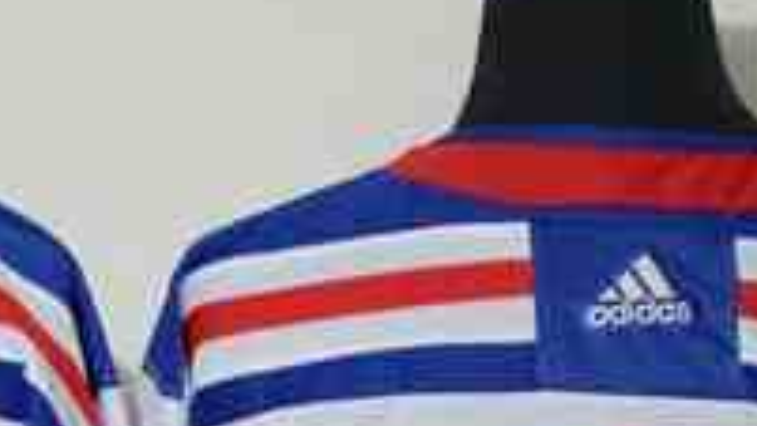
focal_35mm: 374
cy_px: 822
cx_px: 113
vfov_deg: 3.2
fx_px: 7506
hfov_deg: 5.8
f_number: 5
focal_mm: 60
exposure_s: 1/10
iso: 4000
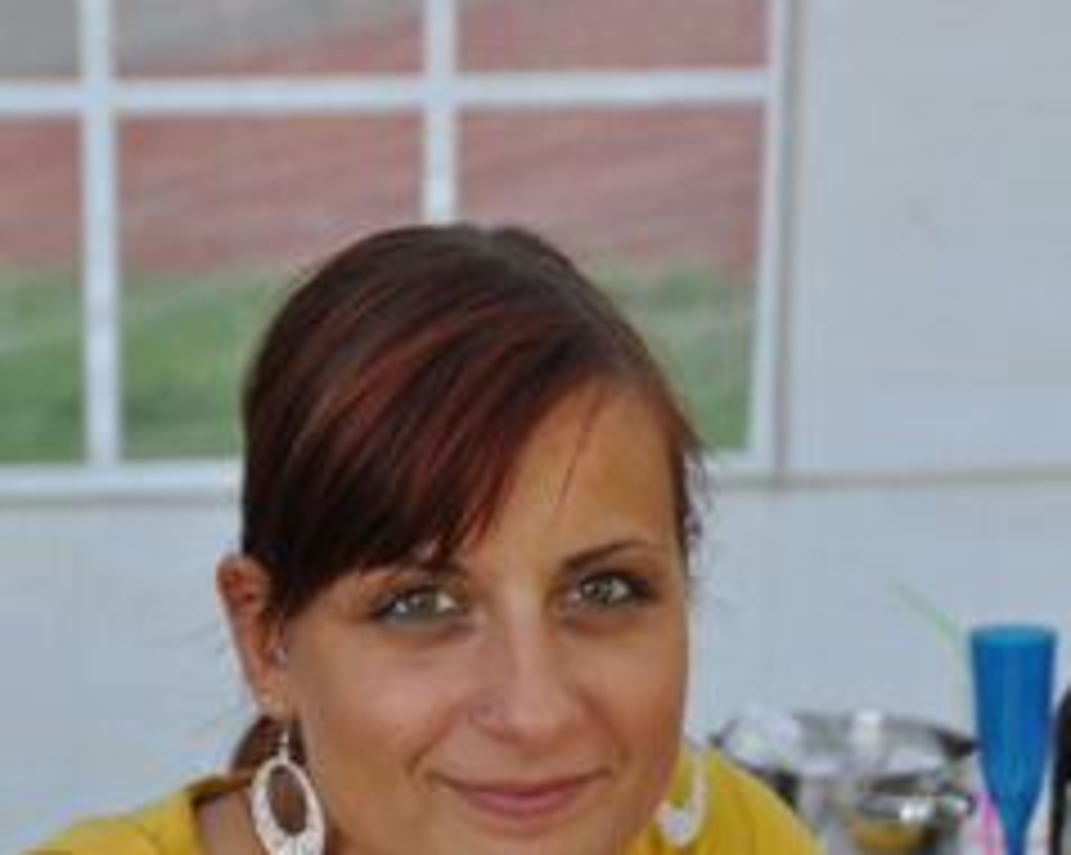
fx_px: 4497
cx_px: 333
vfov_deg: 10.8
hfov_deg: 13.6
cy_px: 603
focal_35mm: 142
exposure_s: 1/125
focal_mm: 48
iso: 280
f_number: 5.6
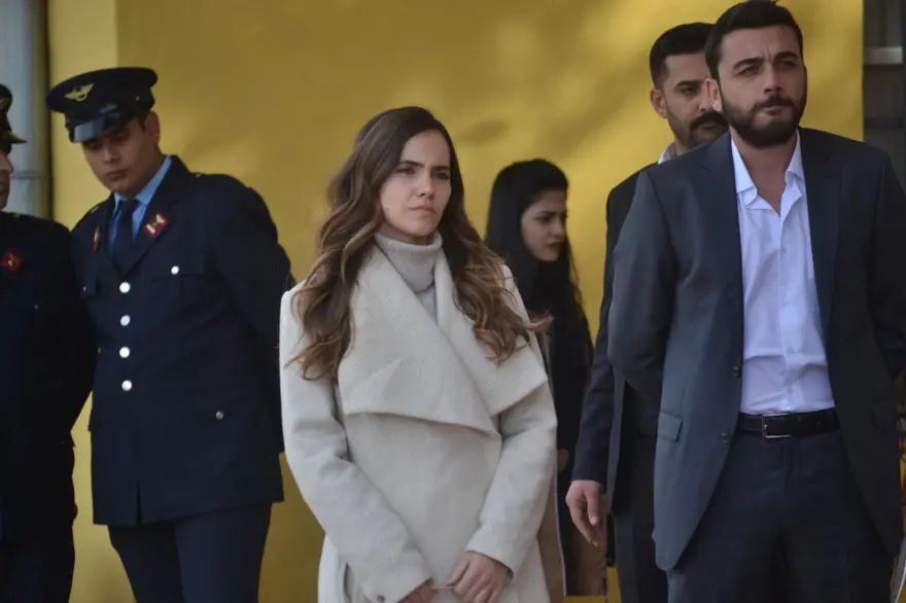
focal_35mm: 300
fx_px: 7547
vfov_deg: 4.6
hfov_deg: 6.9
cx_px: 453
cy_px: 302
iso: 100
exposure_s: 1/160
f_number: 5.6
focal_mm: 200
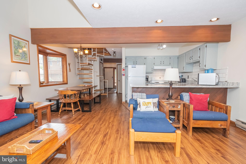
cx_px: 123
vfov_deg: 77.3
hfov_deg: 100.4
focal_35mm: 15
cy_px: 82
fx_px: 102
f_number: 4.5
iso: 640
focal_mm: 10
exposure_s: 1/80
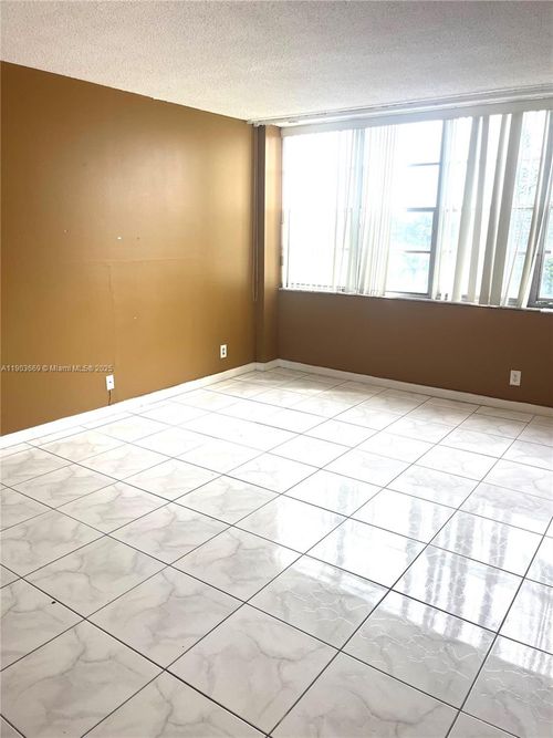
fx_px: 554
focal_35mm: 26
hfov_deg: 53.0
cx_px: 276
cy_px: 369
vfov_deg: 67.3
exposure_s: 1/410
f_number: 1.6
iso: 50
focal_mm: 5.1
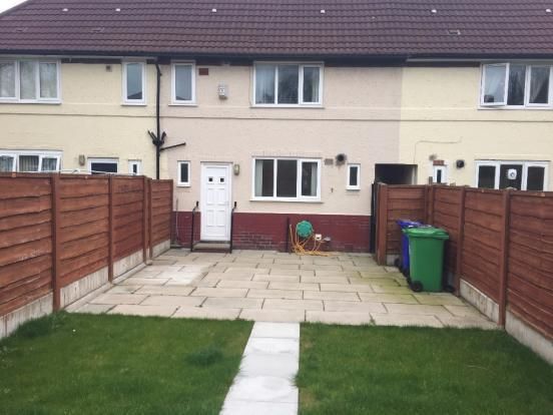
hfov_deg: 61.7
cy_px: 208
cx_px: 276
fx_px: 463
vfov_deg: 48.2
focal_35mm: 29
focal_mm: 4.15
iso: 32
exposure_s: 1/380
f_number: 2.2
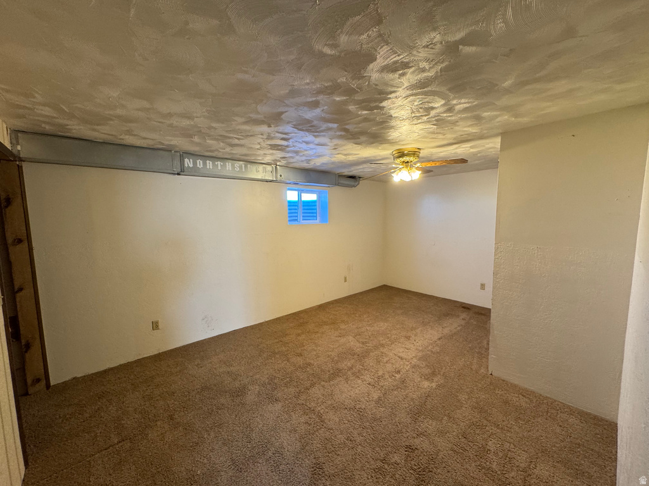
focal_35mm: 14
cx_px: 324
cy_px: 243
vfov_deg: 85.7
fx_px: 262
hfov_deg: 102.1
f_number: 2.2
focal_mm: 2.22
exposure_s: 1/60
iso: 160
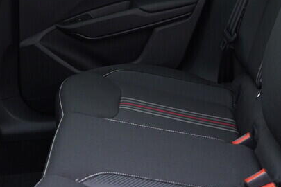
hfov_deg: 22.3
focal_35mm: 91
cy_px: 16
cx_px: 108
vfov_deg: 14.9
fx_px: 710
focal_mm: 24
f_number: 2.8
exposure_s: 1/40
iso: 400
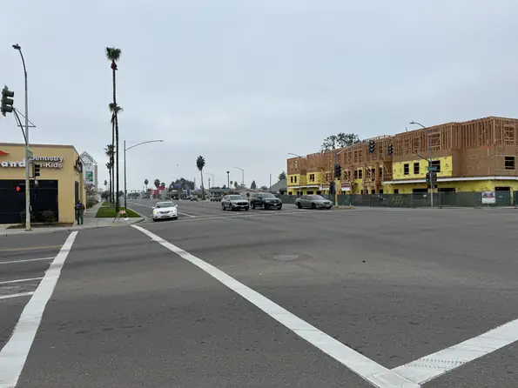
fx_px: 359
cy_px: 194
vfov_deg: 56.8
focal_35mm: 24
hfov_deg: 71.6
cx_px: 259
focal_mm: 6.76
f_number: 1.78
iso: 80
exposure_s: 1/2525
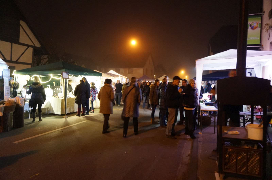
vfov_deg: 53.0
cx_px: 136
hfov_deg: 73.8
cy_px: 90
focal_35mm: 24
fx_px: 181
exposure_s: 1/13
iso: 3200
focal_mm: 16
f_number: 3.5
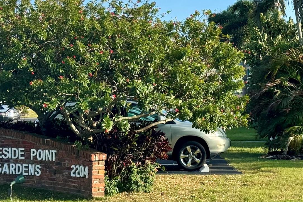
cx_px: 250
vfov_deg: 14.5
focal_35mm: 94
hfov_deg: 21.4
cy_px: 56
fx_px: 791
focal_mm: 6.86
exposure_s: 1/2611
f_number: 1.78
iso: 64
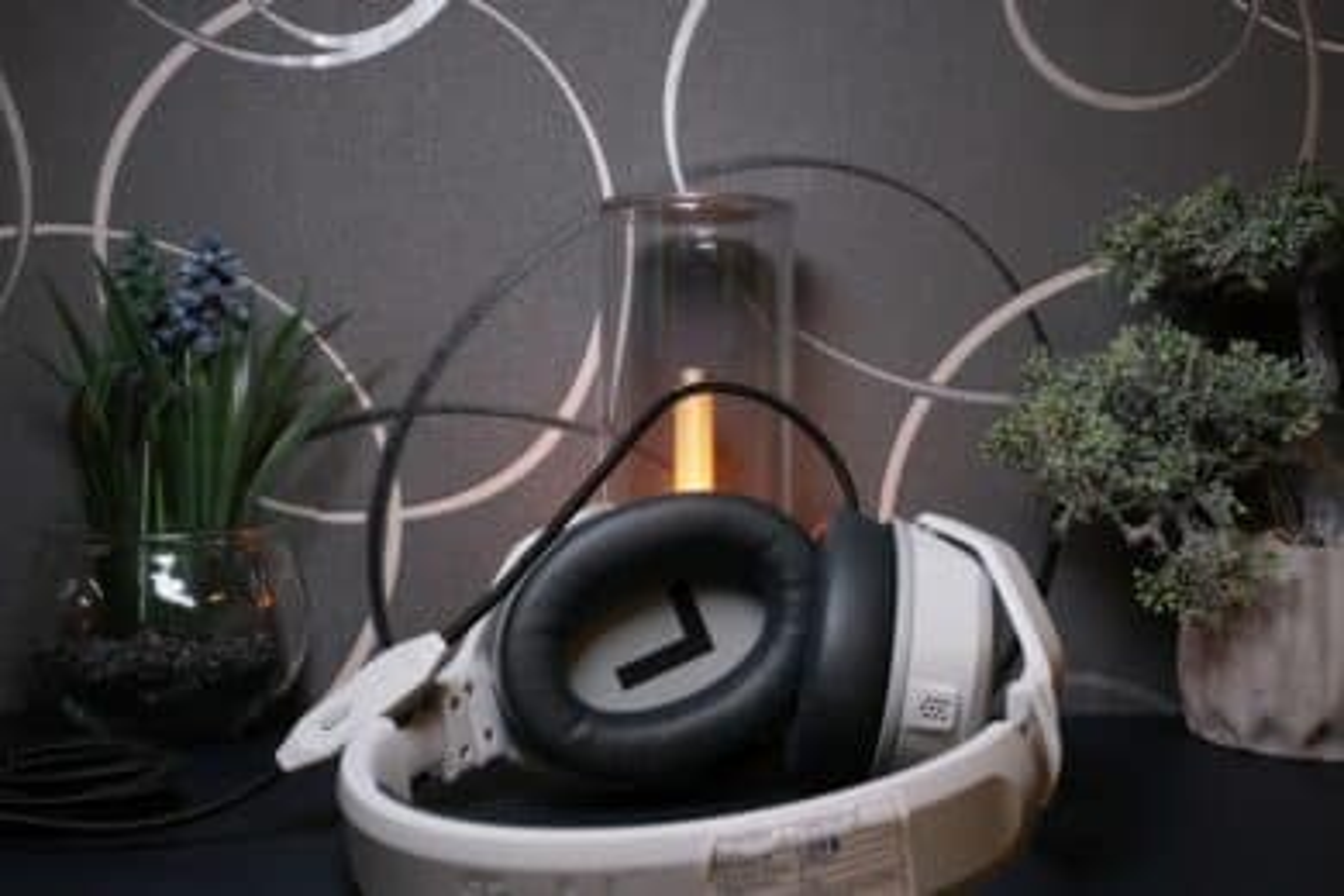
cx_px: 672
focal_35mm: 37
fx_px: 1381
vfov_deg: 35.9
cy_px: 448
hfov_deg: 51.9
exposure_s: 1/38
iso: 800
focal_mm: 24.9
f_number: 8
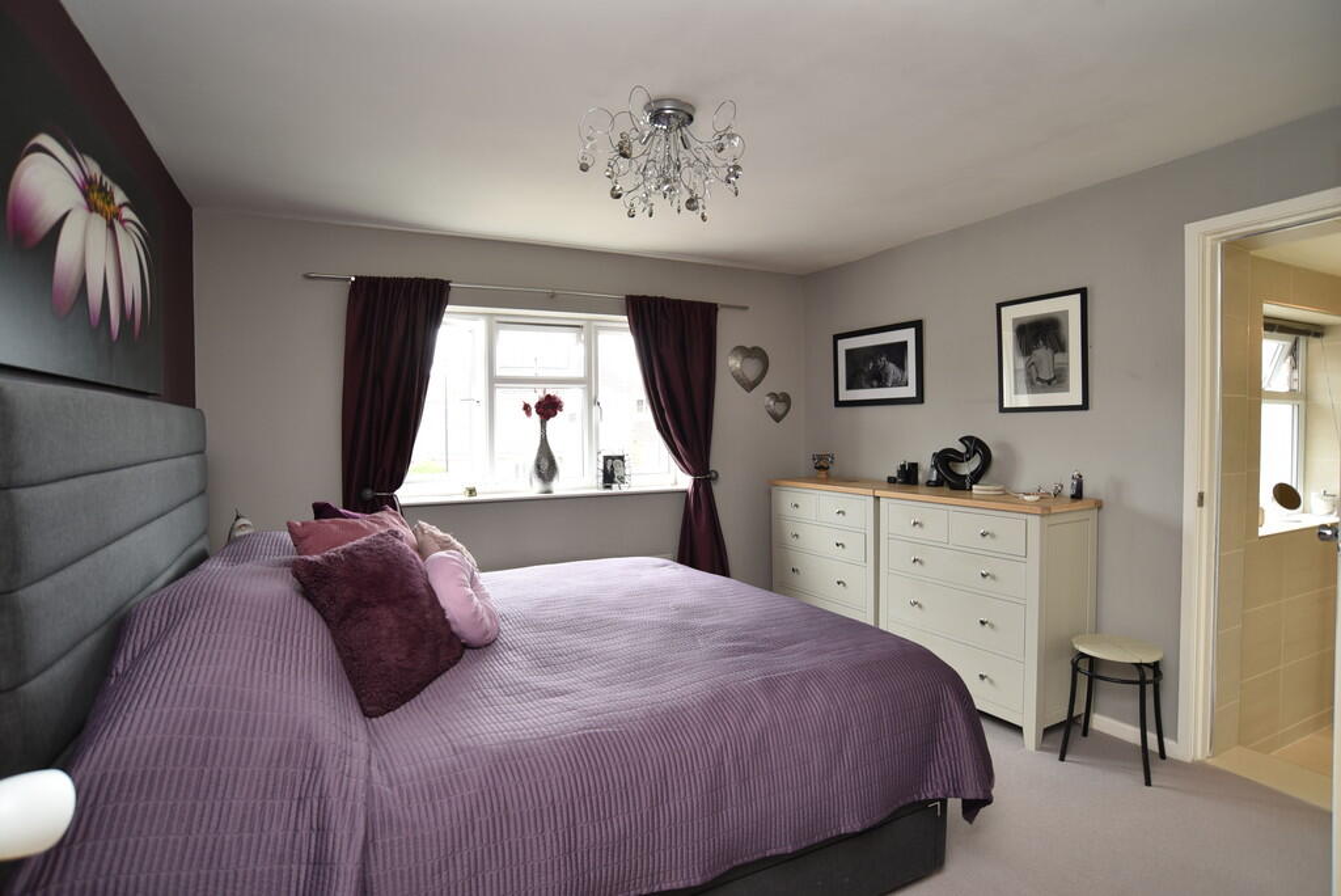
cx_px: 670
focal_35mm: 18
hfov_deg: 90.0
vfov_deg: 67.5
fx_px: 671
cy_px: 448
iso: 200
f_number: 8
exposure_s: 1/13
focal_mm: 18
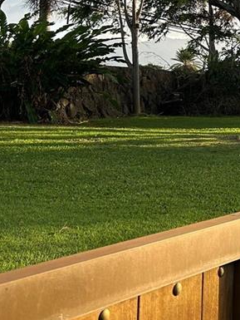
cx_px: 358
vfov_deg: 23.3
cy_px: 14
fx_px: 748
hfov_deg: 16.6
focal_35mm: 81
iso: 50
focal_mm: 5.7
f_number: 1.5
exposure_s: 1/705
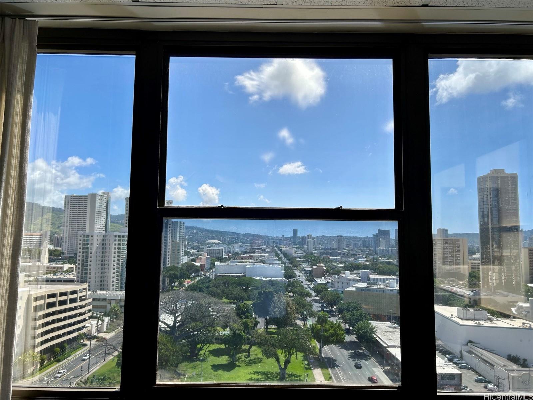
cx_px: 266
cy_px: 200
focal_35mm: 26
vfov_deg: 53.1
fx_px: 400
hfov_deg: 67.3
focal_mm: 5.7
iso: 50
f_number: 1.5
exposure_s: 1/2915
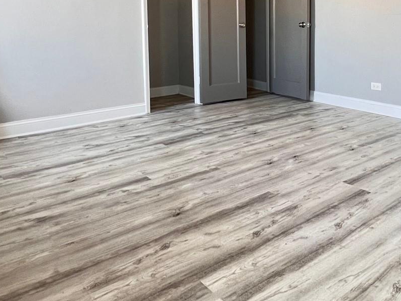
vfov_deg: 40.8
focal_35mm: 33
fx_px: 382
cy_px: 53
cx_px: 286
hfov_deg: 53.5
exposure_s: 1/60
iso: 320
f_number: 1.8
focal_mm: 1.57
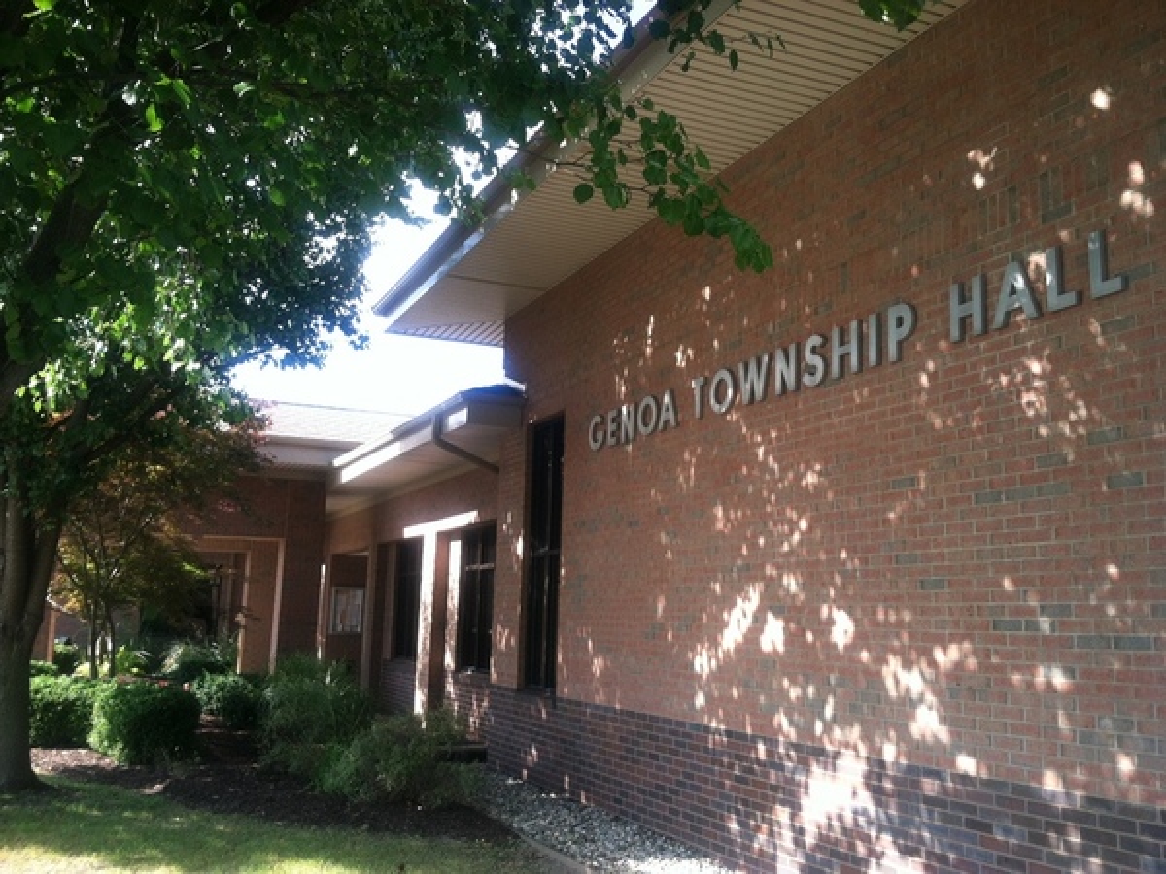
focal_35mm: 35
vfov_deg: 40.7
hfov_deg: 52.6
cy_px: 437
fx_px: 1179
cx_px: 583
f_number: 2.8
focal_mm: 3.85
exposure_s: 1/161
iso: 80
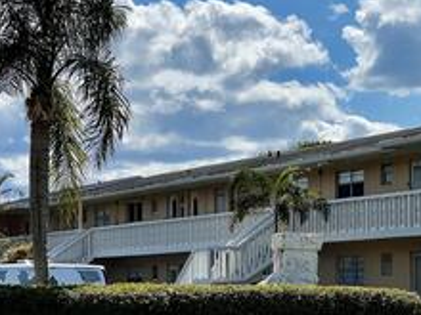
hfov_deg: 14.1
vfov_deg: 10.6
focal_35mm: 140
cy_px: 254
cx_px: 149
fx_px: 1703
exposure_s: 1/1248
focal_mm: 9
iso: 32
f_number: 2.8
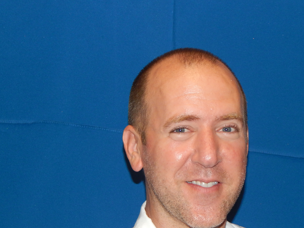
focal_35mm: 101
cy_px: 164
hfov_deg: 19.4
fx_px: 887
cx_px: 197
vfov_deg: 14.6
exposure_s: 1/30
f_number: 4.1
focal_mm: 12.3
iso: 200
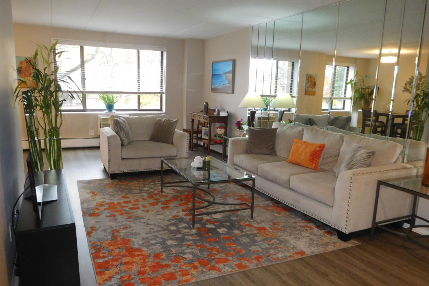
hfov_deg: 67.4
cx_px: 209
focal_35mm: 27
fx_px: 322
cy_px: 157
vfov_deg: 47.9
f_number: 3.4
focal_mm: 4.5
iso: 450
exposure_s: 1/30
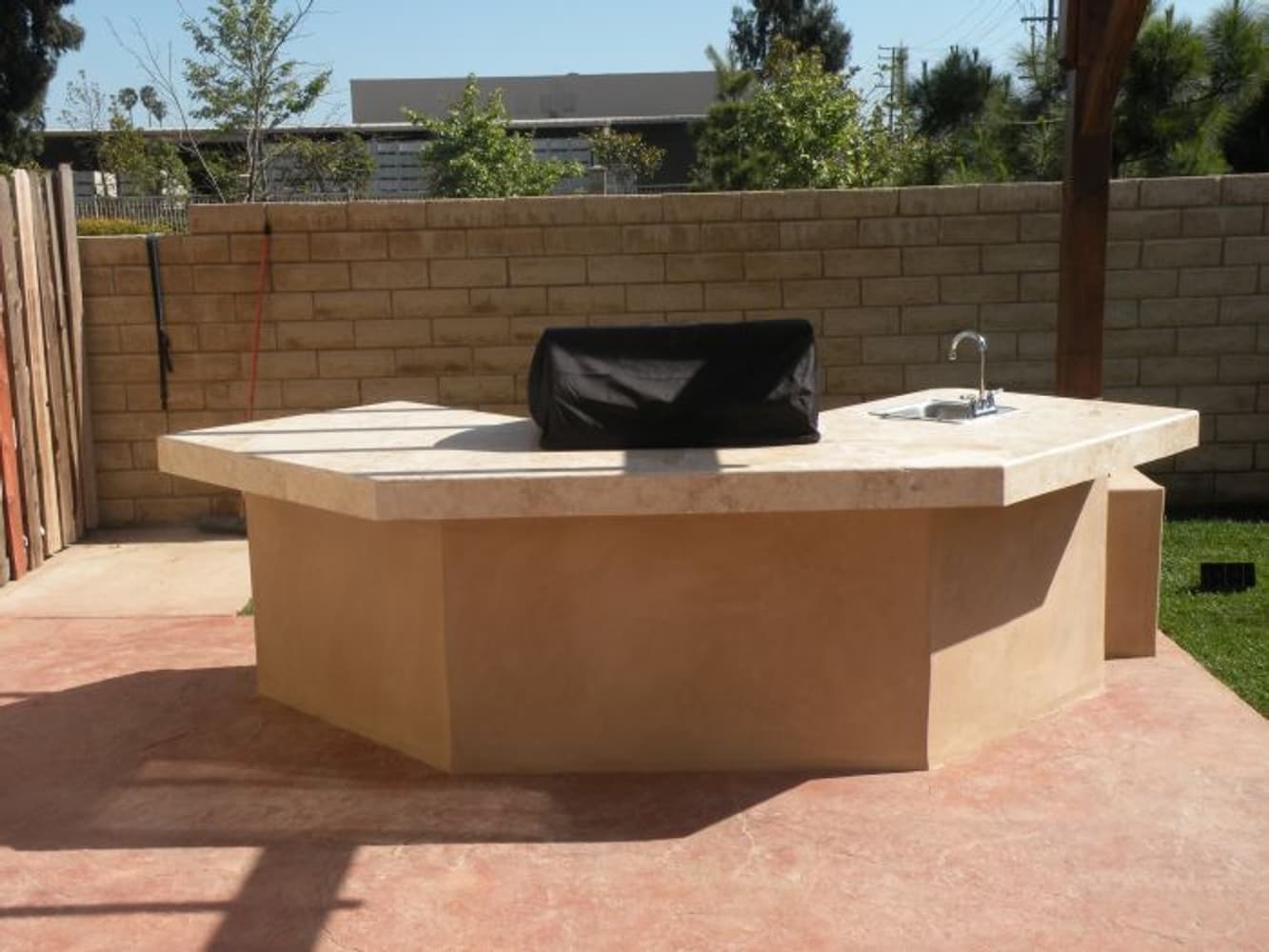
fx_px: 1540
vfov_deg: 34.4
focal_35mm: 42
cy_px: 476
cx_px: 634
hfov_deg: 44.8
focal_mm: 7.4
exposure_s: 1/230
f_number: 6.3
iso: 64
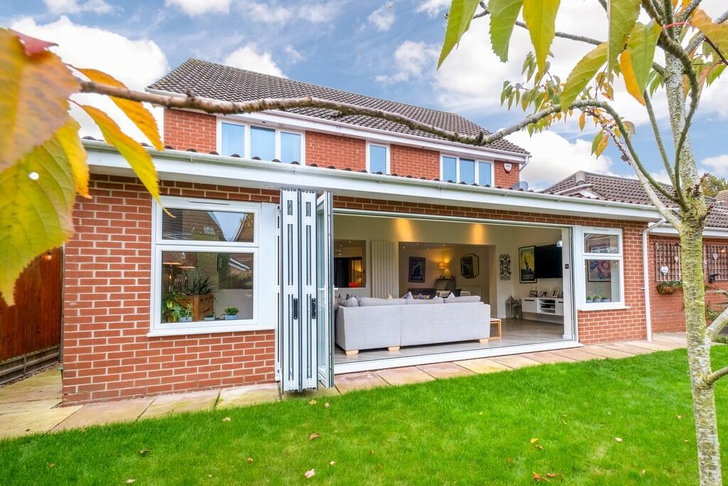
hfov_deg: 100.4
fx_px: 303
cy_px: 243
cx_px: 364
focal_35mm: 15
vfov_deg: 77.3
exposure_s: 1/50
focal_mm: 10
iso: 160
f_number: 11
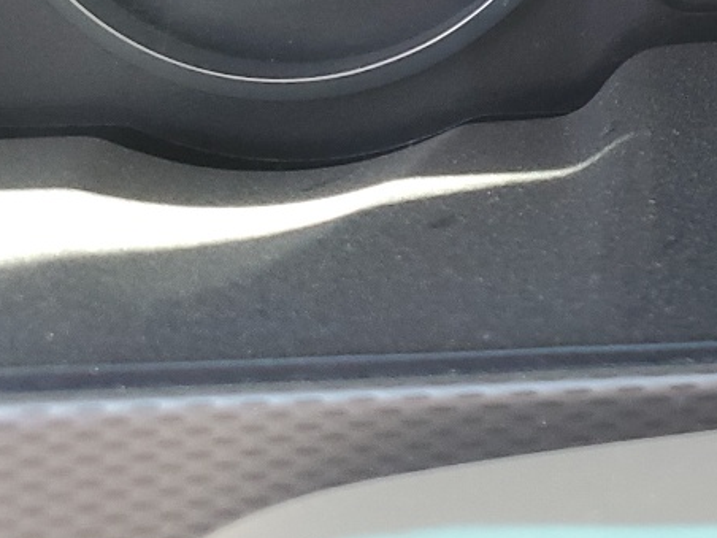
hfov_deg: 20.0
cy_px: -343
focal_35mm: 92
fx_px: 1906
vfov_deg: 14.6
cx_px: 868
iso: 63
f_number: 1.5
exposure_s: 1/120
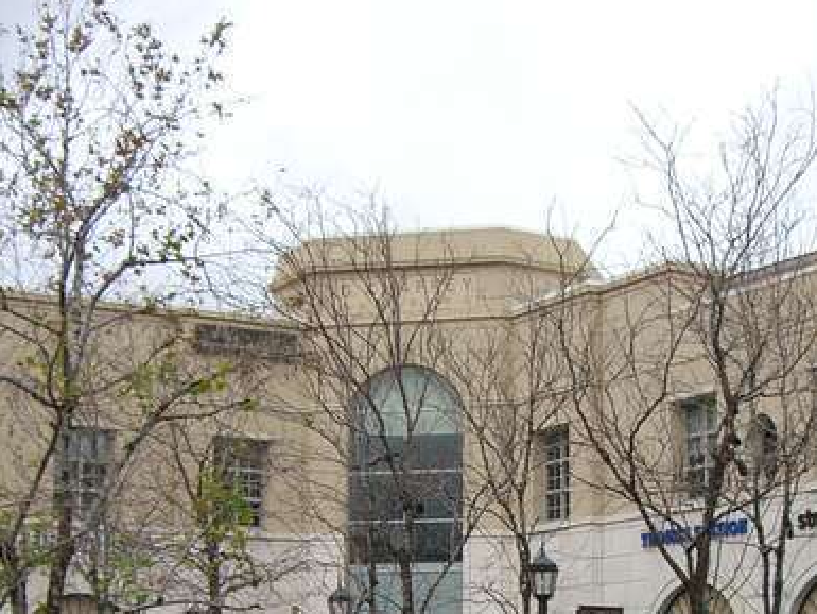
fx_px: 1865
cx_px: 505
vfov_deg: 18.4
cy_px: 559
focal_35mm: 79
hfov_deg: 24.6
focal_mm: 6.2
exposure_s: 1/250
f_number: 4.3
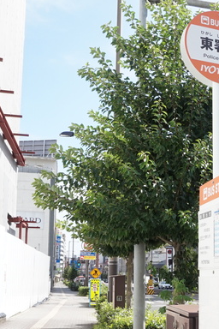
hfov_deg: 27.6
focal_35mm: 46
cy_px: 244
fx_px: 423
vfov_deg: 41.2
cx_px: 210
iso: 200
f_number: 11
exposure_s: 1/125
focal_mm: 11
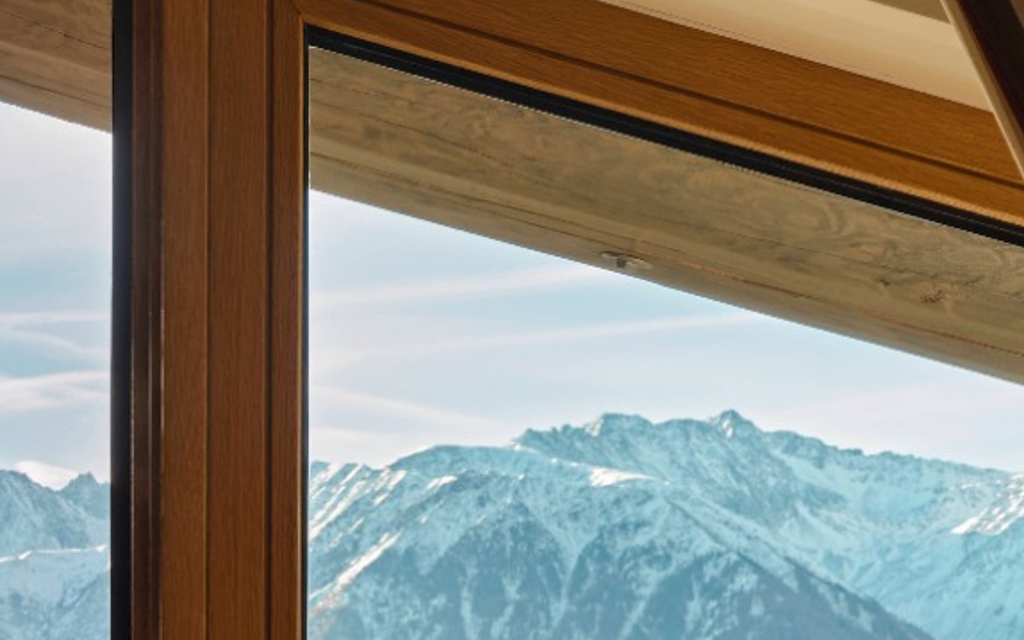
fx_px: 3712
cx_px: 64
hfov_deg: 15.5
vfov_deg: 9.6
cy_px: 942
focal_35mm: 133
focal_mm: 45.7
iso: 400
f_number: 16
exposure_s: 1/15
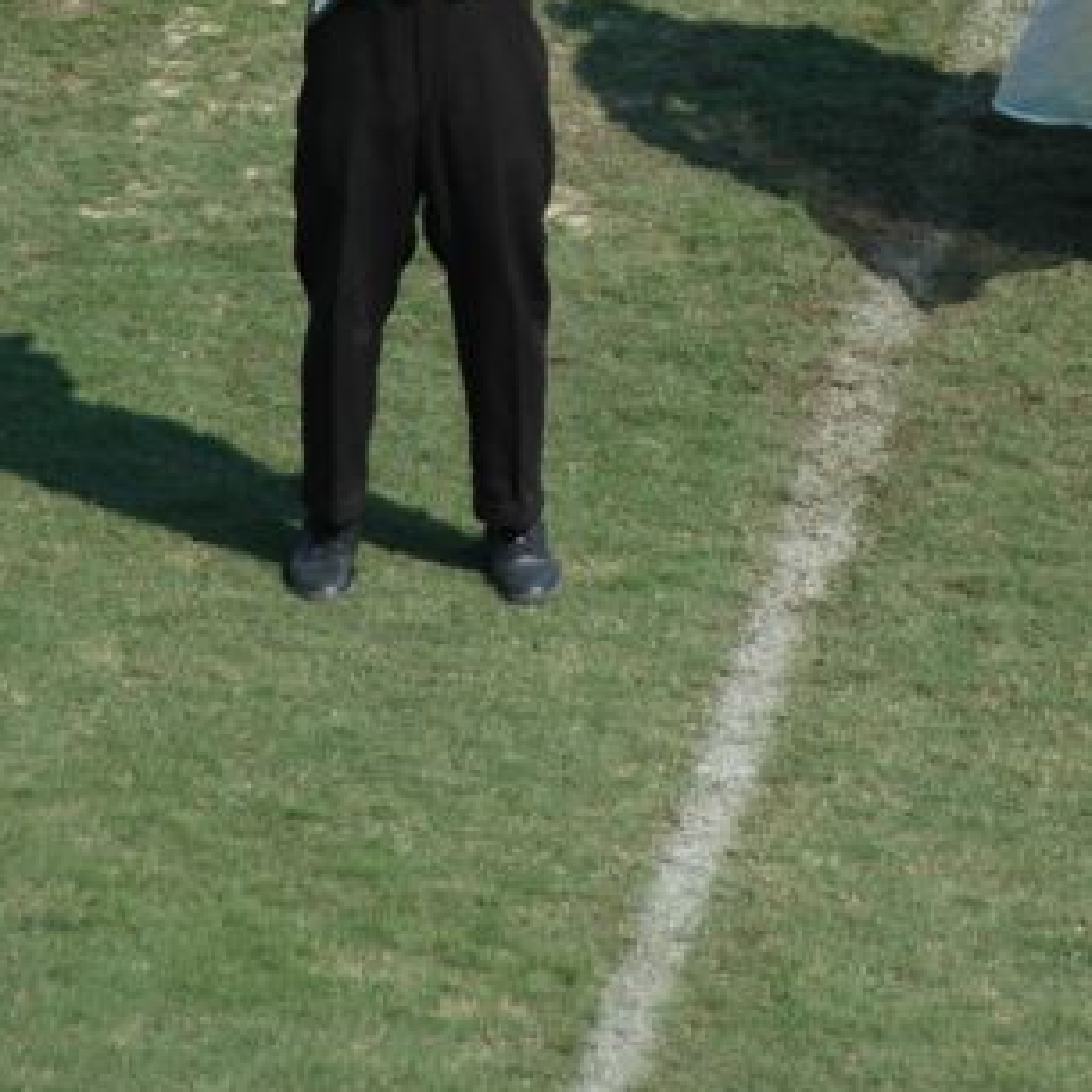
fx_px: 30515
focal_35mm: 855
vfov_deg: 2.0
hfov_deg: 2.1
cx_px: 609
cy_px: -387
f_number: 6.3
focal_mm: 200
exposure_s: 1/640
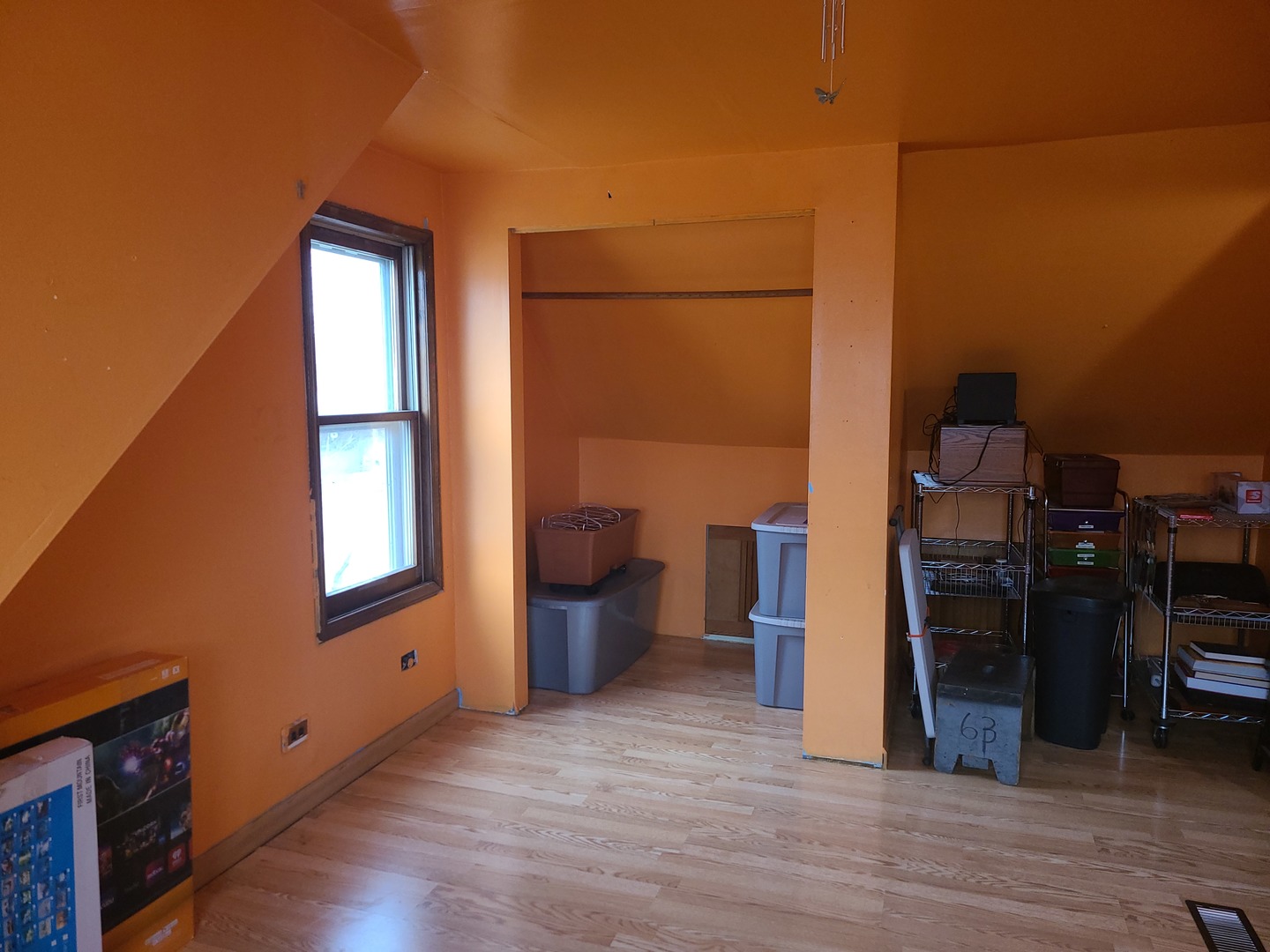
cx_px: 635
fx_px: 954
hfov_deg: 67.3
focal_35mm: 26
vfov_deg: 53.1
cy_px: 476
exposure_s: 1/60
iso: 125
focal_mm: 5.4
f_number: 1.8
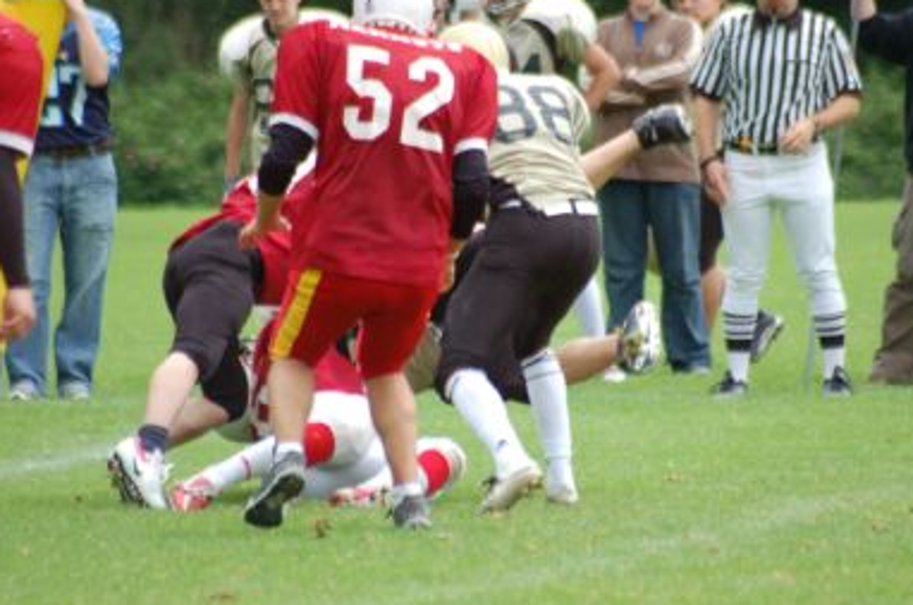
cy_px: 304
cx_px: 496
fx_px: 13489
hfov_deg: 3.9
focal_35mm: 533
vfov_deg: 2.6
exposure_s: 1/640
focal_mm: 300
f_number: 5.6
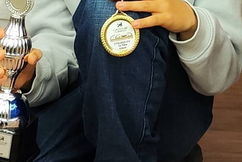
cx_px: 211
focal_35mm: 182
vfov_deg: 6.8
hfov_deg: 11.2
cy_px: -333
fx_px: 1224
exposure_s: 1/72.3
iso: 1026
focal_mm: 7.01
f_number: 1.69
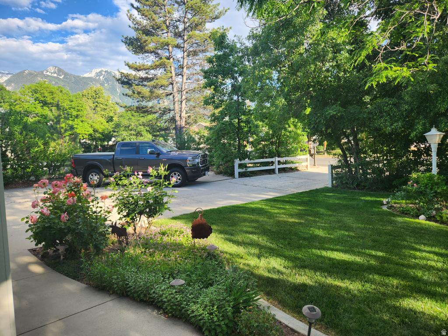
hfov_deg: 73.9
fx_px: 298
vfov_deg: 58.9
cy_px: 168
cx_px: 224
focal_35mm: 23
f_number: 1.8
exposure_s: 1/358
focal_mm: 5.4
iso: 20
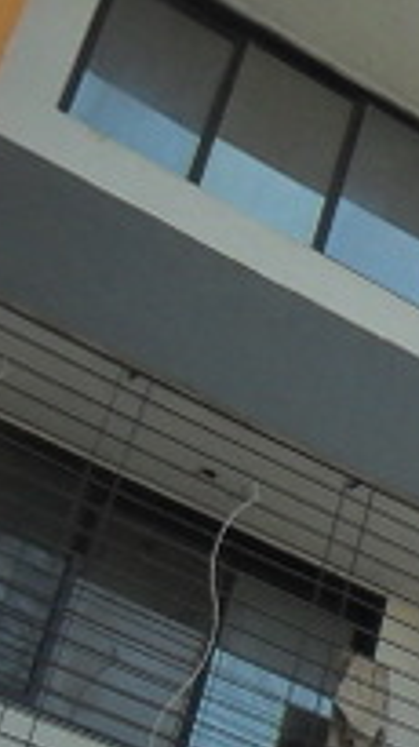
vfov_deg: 18.0
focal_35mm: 115
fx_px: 2276
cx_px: 1283
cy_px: 798
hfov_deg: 8.6
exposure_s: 1/750
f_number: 3.5
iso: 100
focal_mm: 4.9
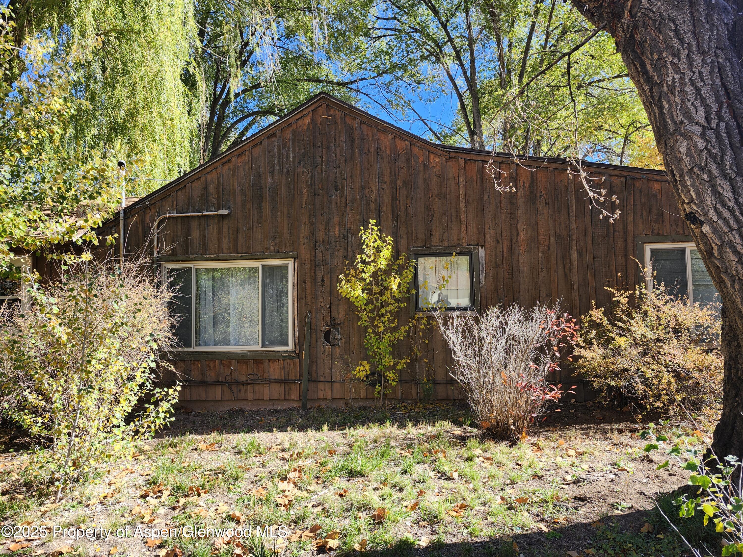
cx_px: 372
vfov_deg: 58.9
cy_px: 278
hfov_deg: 73.9
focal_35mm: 23
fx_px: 494
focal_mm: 5.54
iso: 25
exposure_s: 1/296
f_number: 1.8
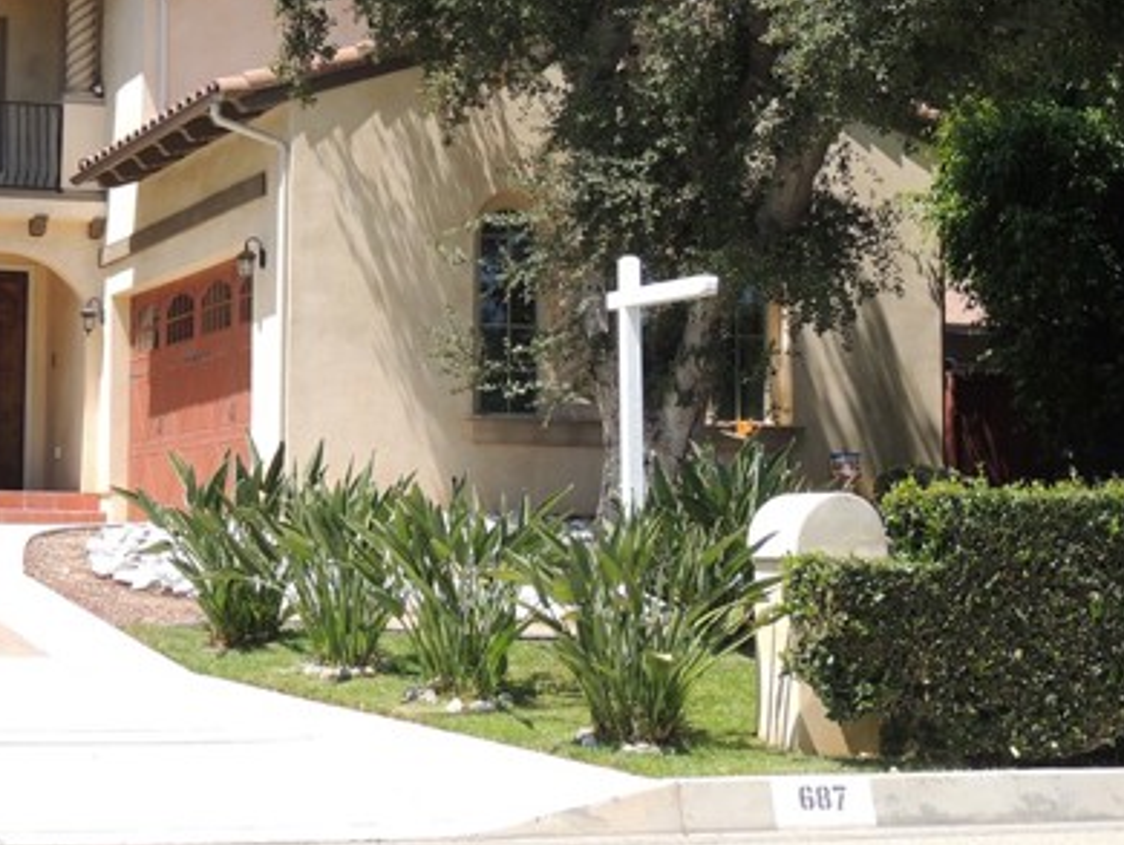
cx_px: 277
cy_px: 257
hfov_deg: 23.6
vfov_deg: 17.9
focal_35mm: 82
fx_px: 2664
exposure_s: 1/500
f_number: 3.6
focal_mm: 8.9
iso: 100
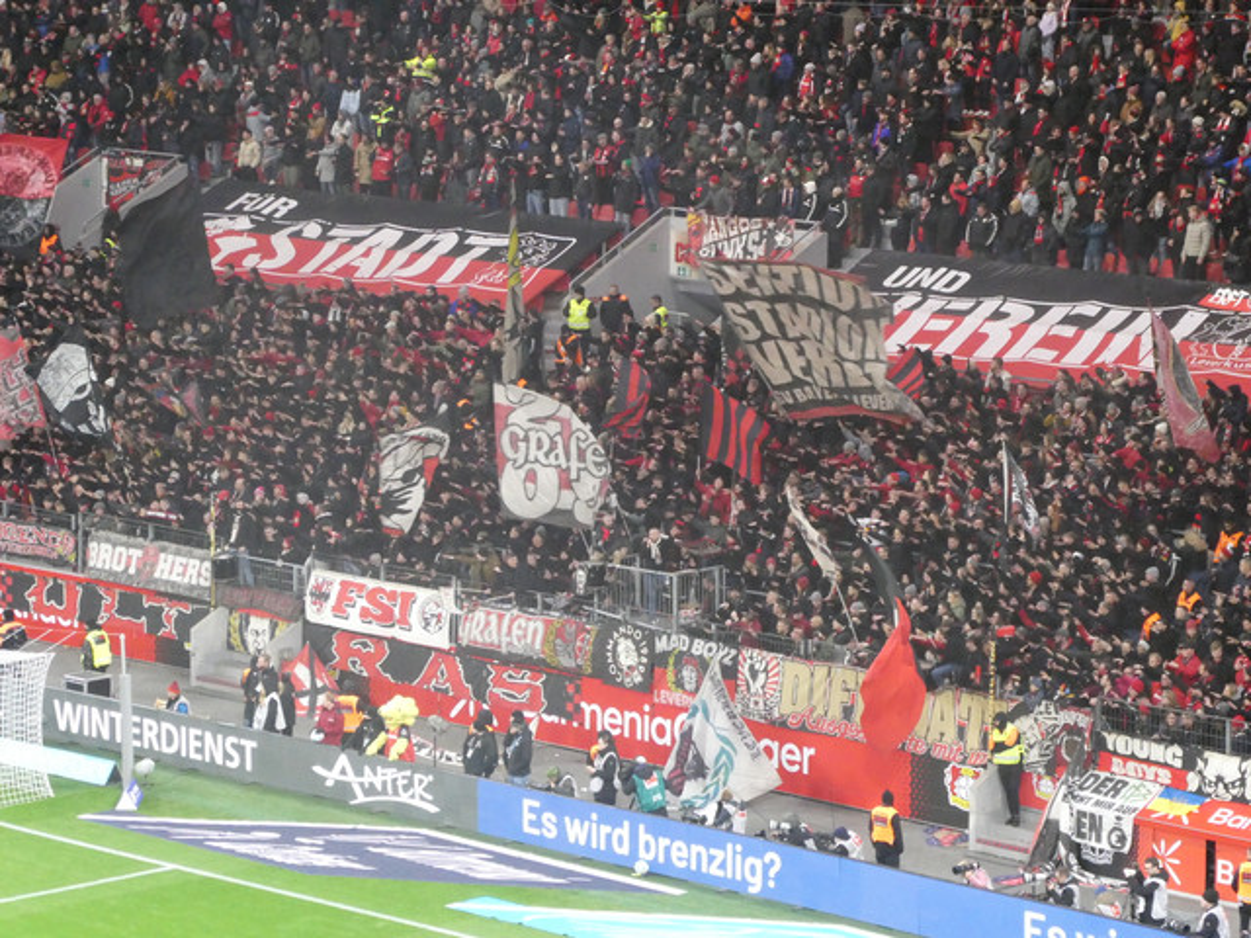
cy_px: 469
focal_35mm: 135
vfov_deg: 11.0
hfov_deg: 14.6
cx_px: 626
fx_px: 4879
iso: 1250
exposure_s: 1/80
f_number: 5.3
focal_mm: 24.2
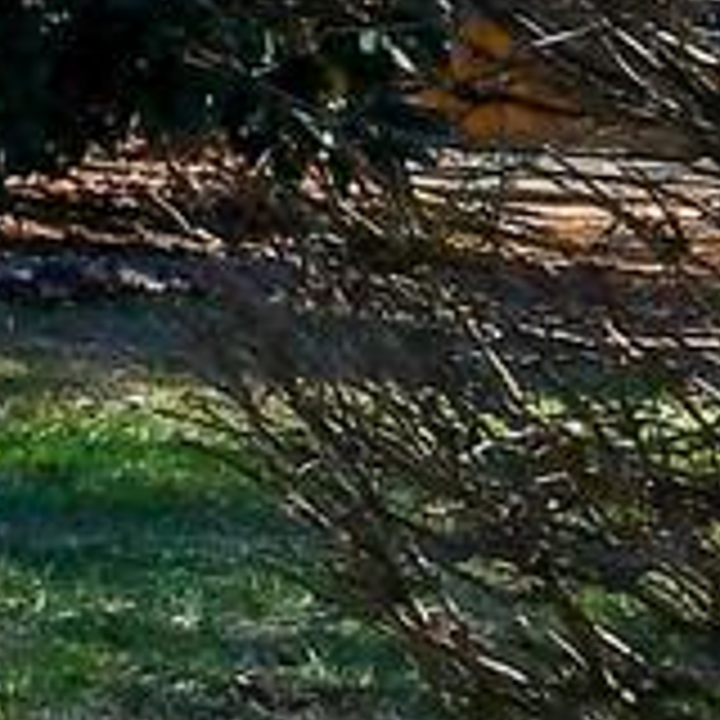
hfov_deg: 9.7
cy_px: -990
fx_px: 3247
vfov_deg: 10.8
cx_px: -1436
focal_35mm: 138
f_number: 7.1
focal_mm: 12
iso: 200
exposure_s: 1/250
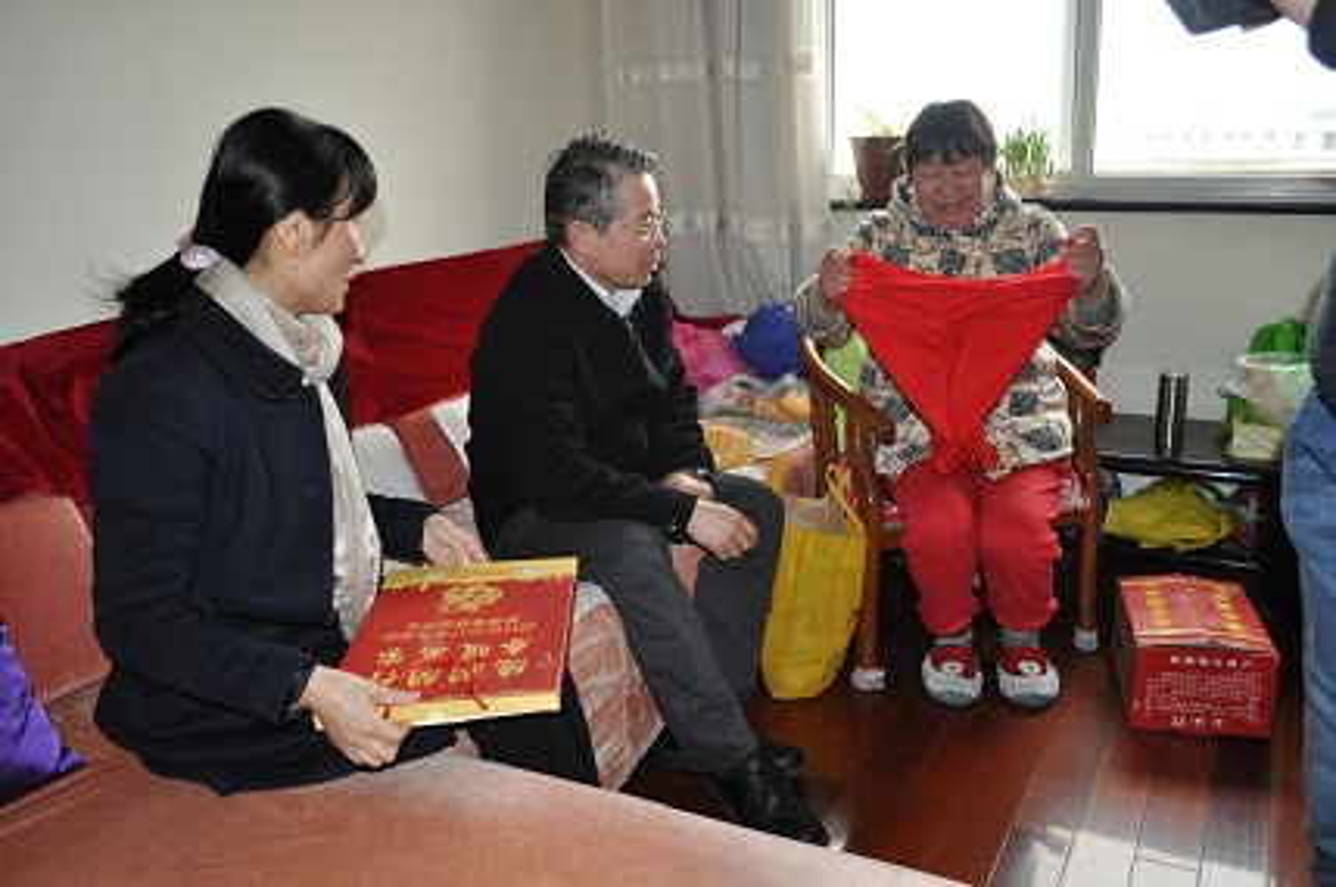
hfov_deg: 67.4
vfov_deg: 47.8
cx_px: 668
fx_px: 1001
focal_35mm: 27
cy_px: 444
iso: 800
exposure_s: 1/60
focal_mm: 18
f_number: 3.5
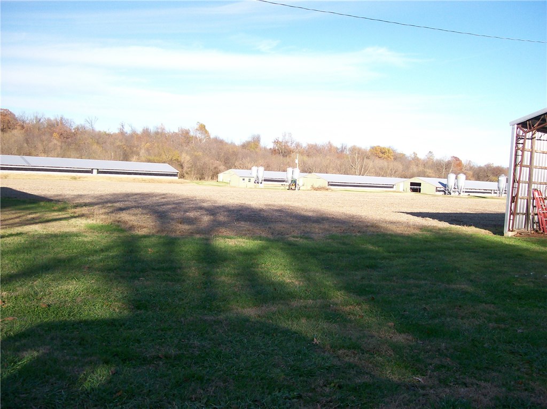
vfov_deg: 39.6
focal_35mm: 36
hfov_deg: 51.4
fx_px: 568
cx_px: 274
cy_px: 204
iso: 80
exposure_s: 1/710
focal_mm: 6
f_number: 2.7
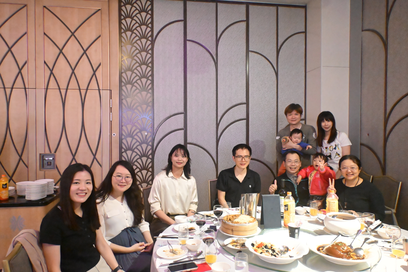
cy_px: 136
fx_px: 289
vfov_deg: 50.4
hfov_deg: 70.4
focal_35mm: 26
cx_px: 204
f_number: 4.2
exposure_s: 1/200
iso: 16000
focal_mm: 17
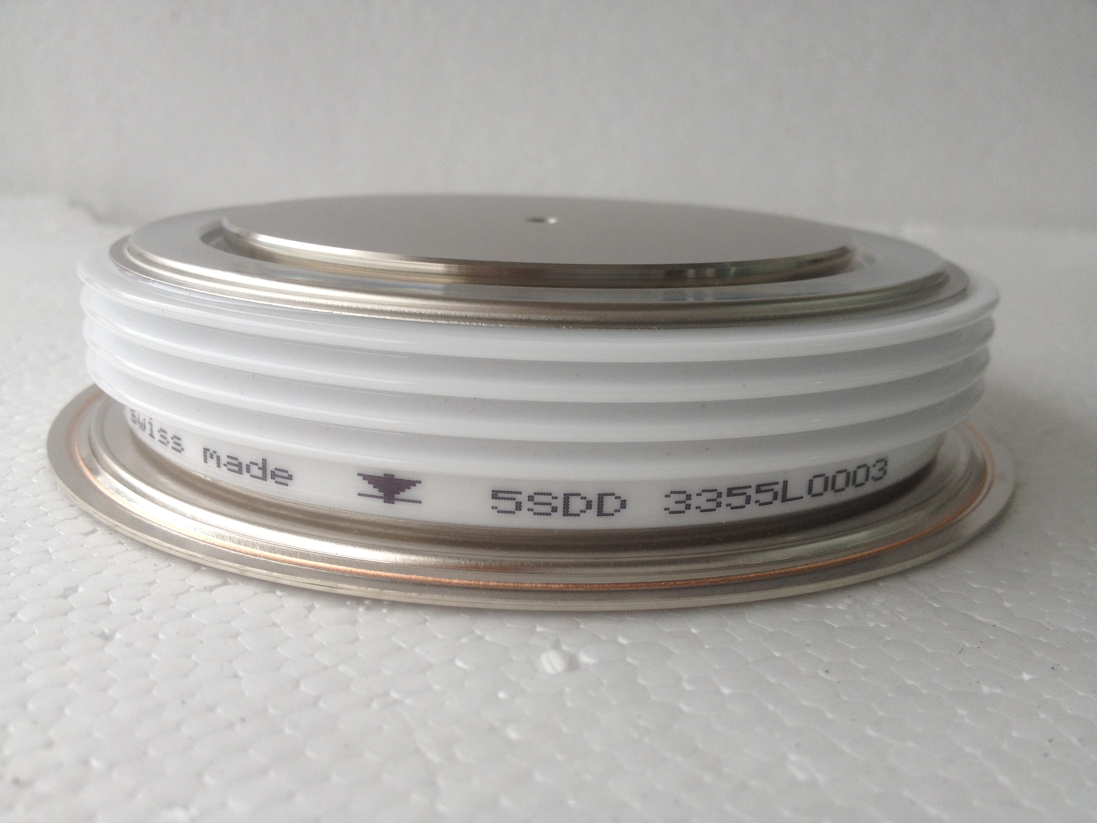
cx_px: 548
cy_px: 412
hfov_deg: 52.6
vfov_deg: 40.7
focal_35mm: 35
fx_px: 1109
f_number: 2.4
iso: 50
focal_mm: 4.28
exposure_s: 1/211
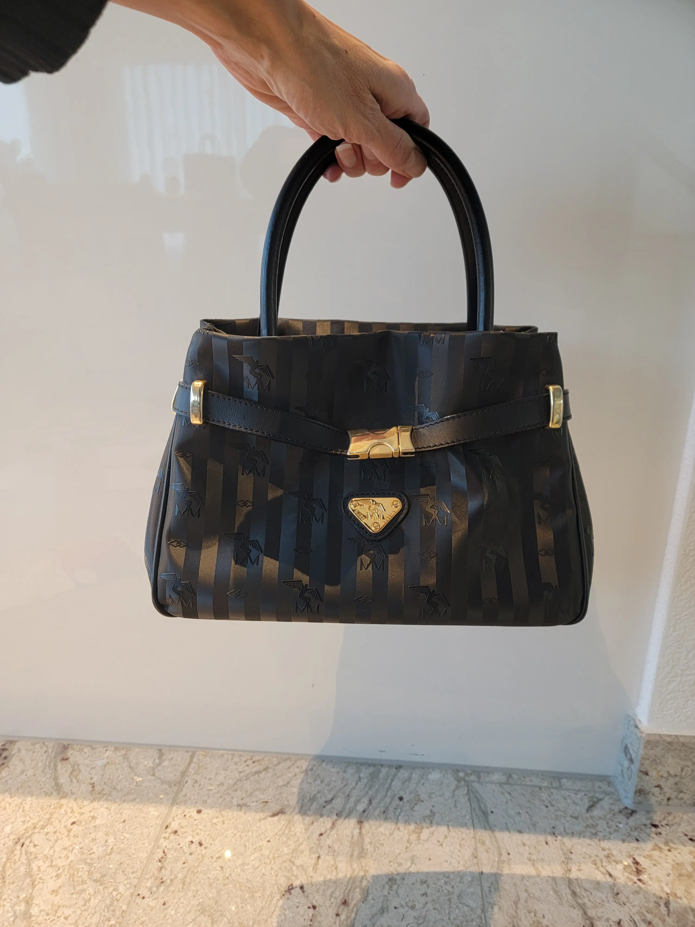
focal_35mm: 24
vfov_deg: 71.6
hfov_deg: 56.8
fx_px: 642
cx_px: 348
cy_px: 464
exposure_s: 1/50
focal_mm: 6.7
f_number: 1.8
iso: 200
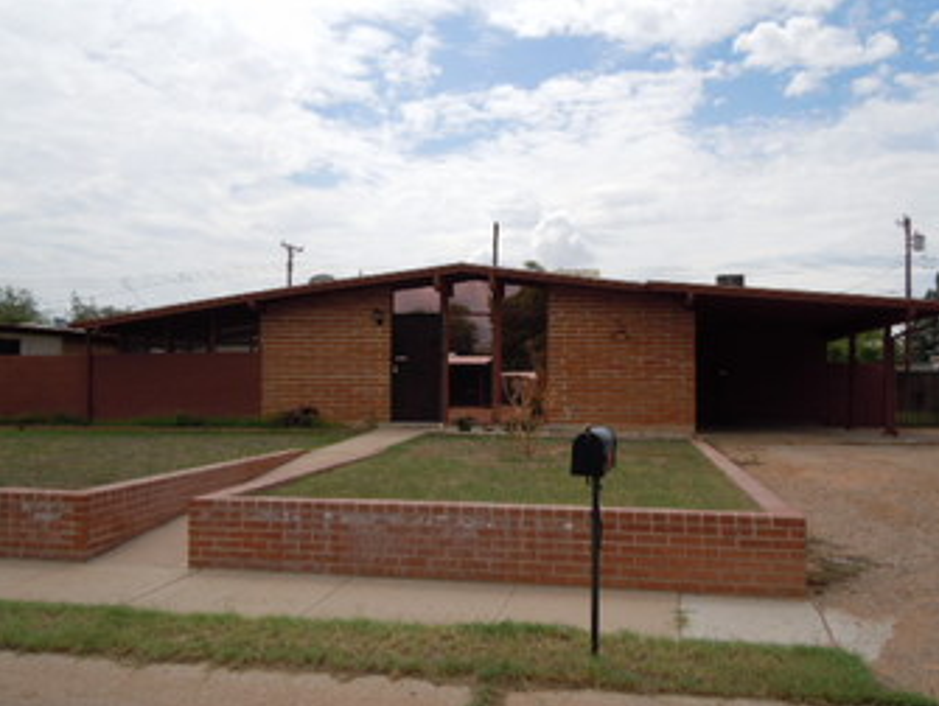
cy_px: 361
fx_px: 842
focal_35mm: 31
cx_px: 482
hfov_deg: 58.3
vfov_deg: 45.5
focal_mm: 5.4
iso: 100
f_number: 7
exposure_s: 1/400
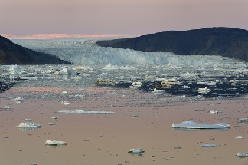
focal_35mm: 175
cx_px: 124
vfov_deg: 7.8
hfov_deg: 11.7
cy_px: 82
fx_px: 1205
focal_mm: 175
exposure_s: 1/160
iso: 400
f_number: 6.3
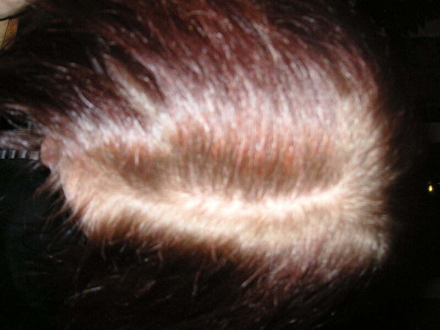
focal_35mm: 37
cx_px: 220
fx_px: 470
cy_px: 165
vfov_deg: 38.7
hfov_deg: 50.1
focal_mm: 6.1
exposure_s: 1/45
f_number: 2.8
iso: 160
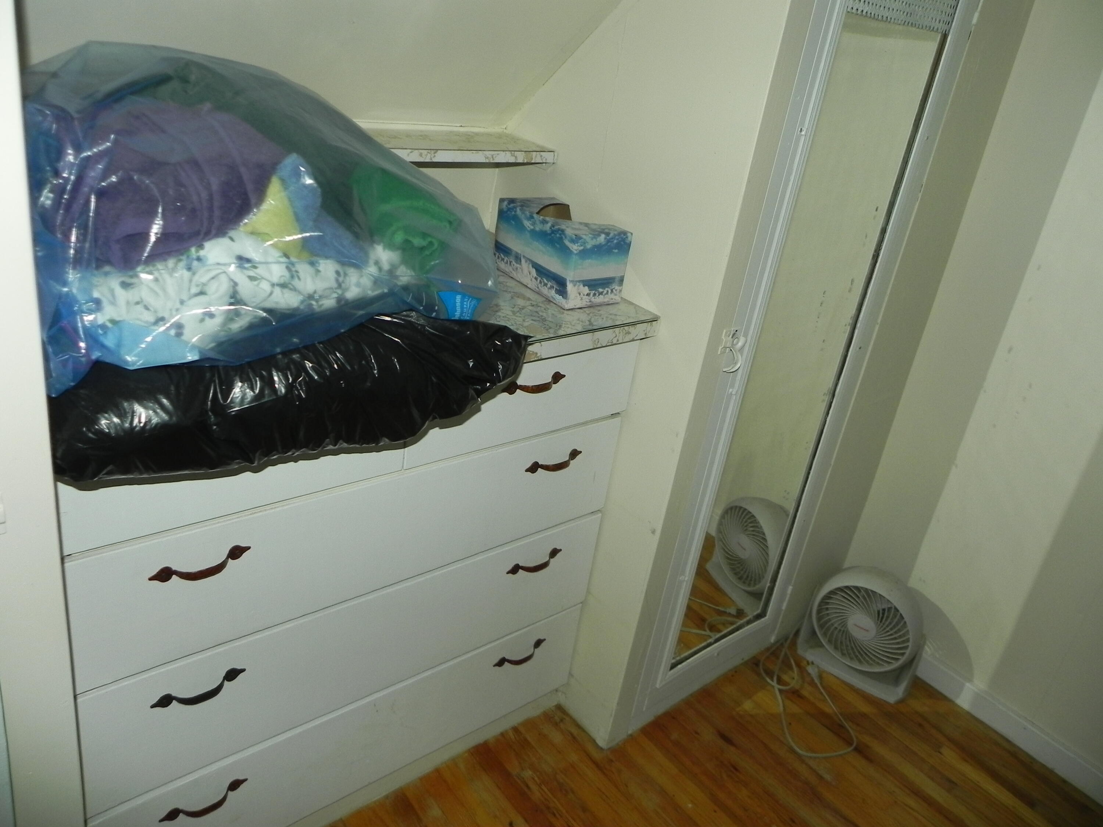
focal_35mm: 26
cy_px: 414
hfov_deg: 67.3
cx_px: 552
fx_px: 828
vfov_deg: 53.1
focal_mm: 4.6
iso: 200
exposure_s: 1/30
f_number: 2.8
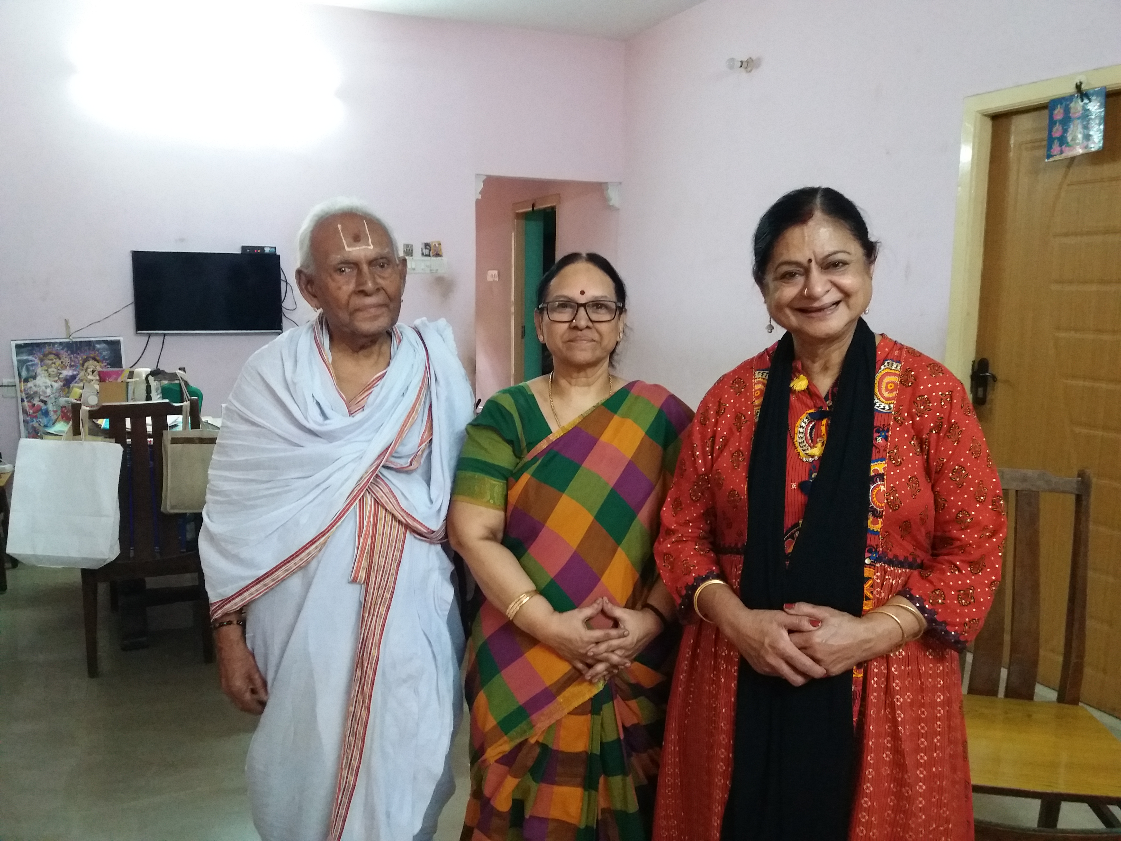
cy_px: 420
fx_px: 874
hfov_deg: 65.3
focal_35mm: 27
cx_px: 560
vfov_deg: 51.4
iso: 250
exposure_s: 1/17
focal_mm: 3.7
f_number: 1.9
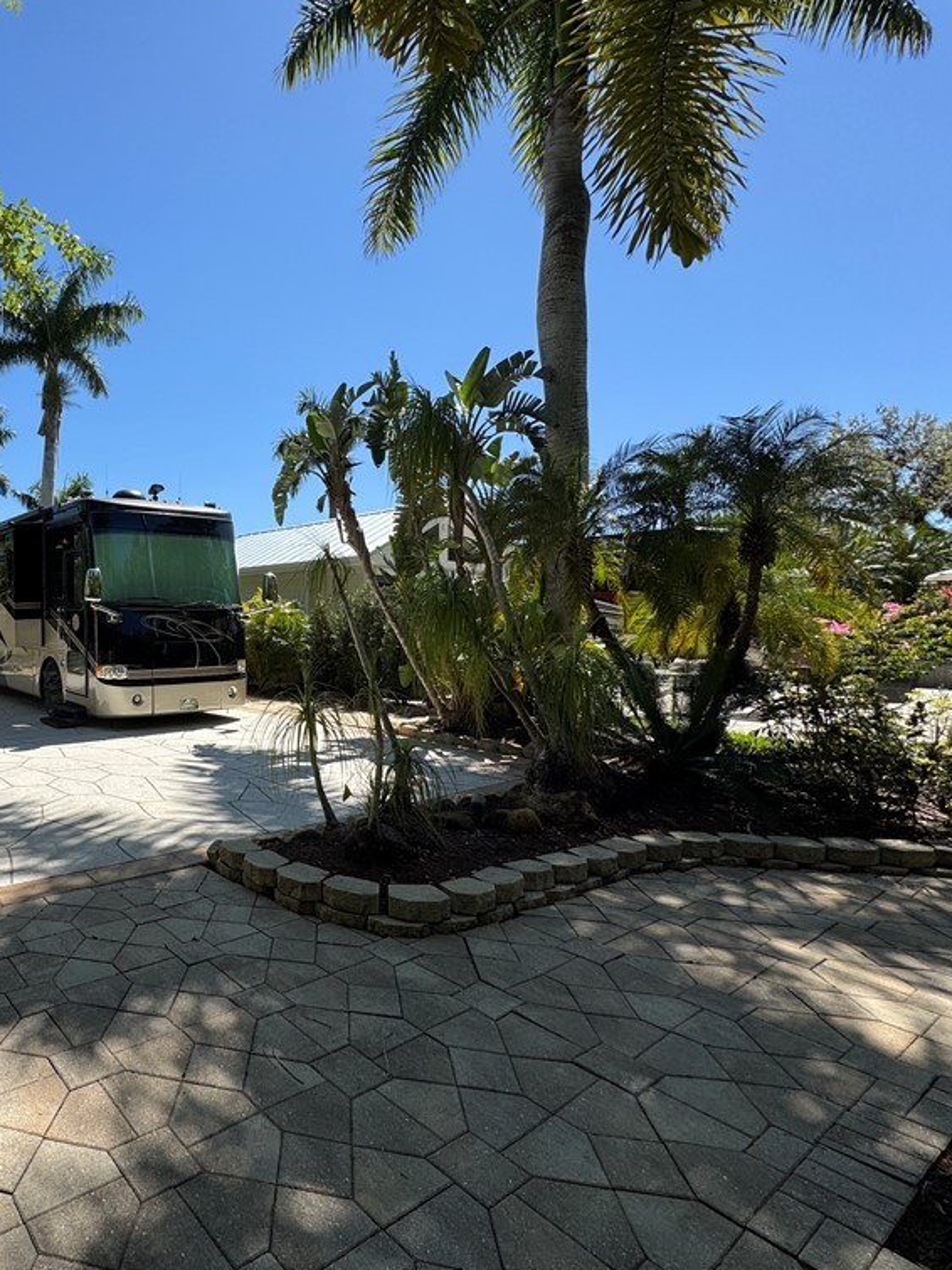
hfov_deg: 62.3
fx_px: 697
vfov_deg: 84.7
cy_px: 626
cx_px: 177
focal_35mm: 19
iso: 50
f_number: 2.2
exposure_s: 1/1976
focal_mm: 2.22
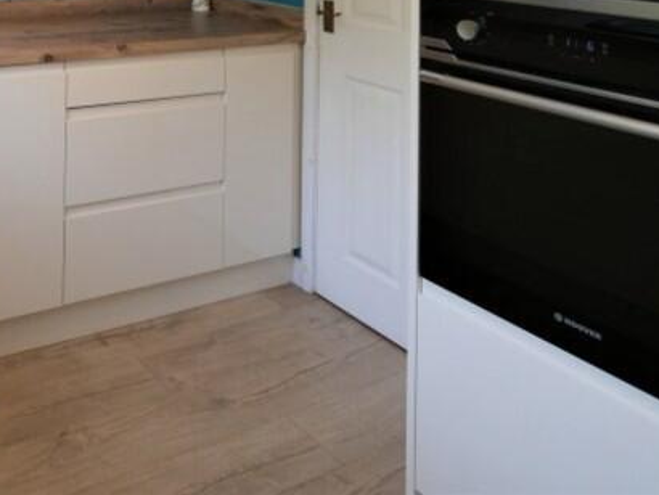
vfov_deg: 32.4
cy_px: -121
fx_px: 667
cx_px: 37
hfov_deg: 46.2
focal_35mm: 35
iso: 200
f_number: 4
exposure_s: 1/80
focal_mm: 7
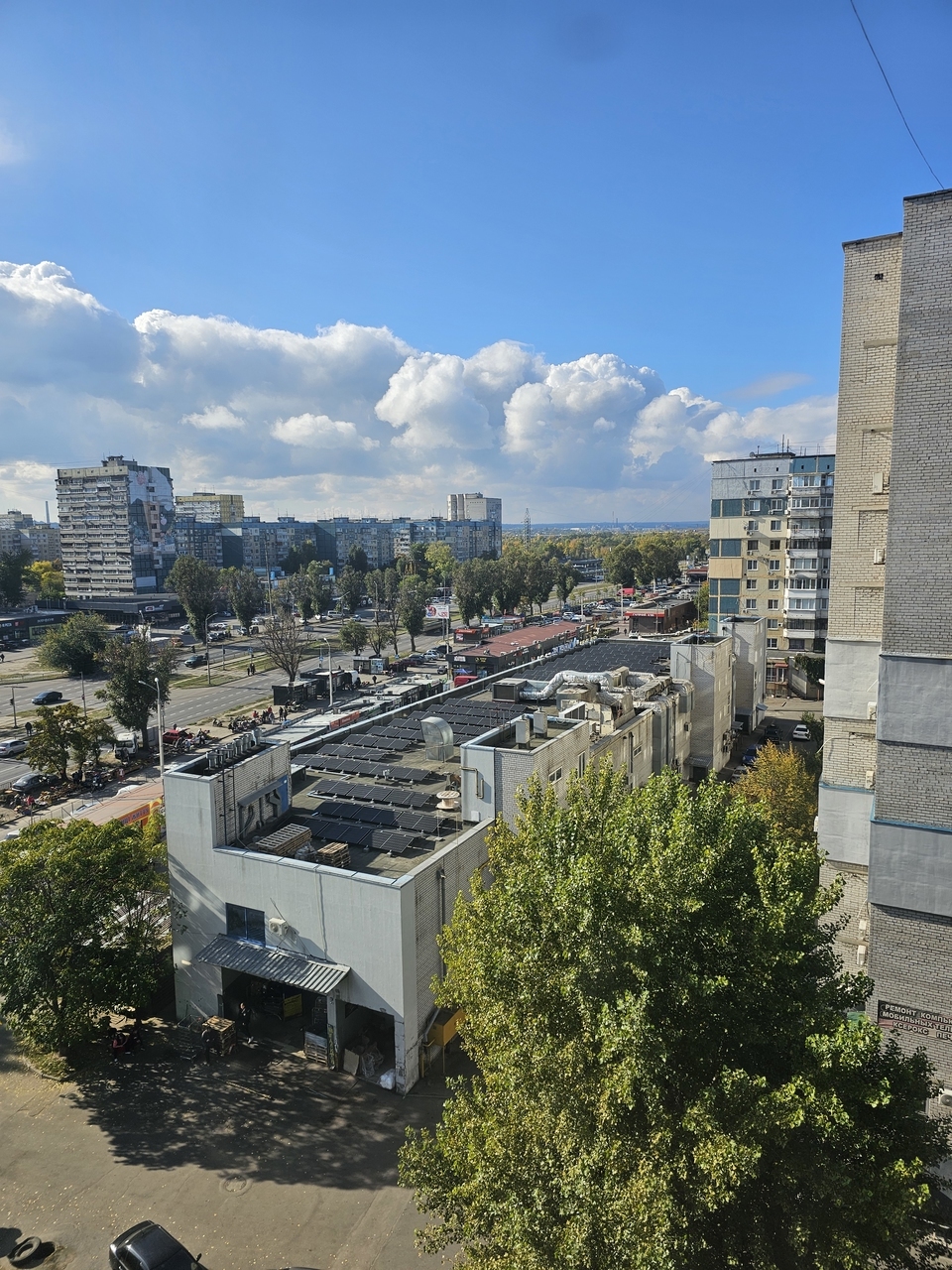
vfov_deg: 73.9
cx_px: 476
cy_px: 635
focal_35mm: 23
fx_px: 843
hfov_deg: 58.9
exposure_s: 1/696
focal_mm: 6.3
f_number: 1.7
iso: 10
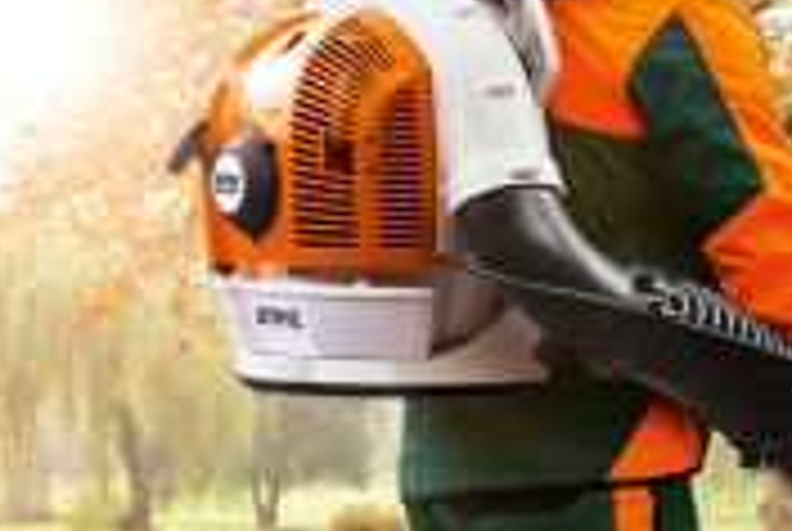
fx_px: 3504
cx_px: 1404
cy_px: 482
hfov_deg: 11.9
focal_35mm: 159
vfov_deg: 8.6
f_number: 5
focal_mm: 35
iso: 200
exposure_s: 1/40
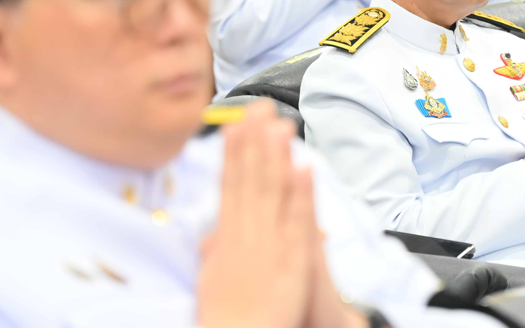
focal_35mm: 267
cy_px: 121
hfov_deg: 7.8
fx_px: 3820
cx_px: 441
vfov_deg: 4.9
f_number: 4.5
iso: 4000
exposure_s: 1/60
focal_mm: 120
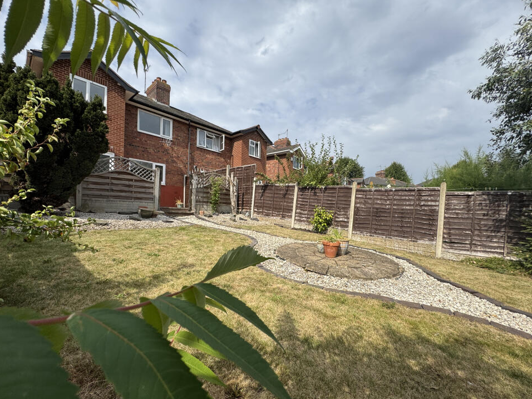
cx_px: 256
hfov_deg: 98.1
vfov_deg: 81.6
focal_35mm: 15
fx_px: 231
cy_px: 213
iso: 40
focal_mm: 2.22
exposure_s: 1/1789
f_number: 2.2
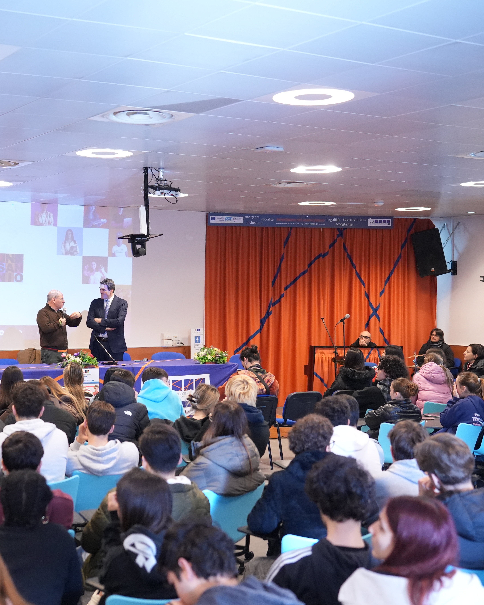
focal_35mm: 54
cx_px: 132
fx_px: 967
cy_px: 321
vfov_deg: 34.7
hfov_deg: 27.8
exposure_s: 1/160
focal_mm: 35
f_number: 2.5
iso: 4000
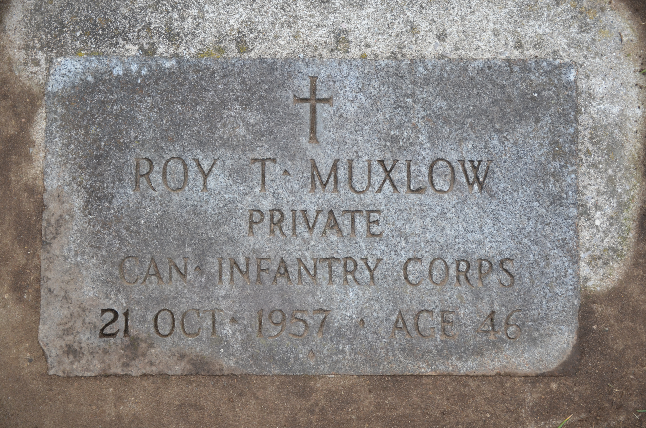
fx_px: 1074
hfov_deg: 33.5
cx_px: 323
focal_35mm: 60
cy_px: 214
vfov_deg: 22.5
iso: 320
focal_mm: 40
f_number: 5.6
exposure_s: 1/125
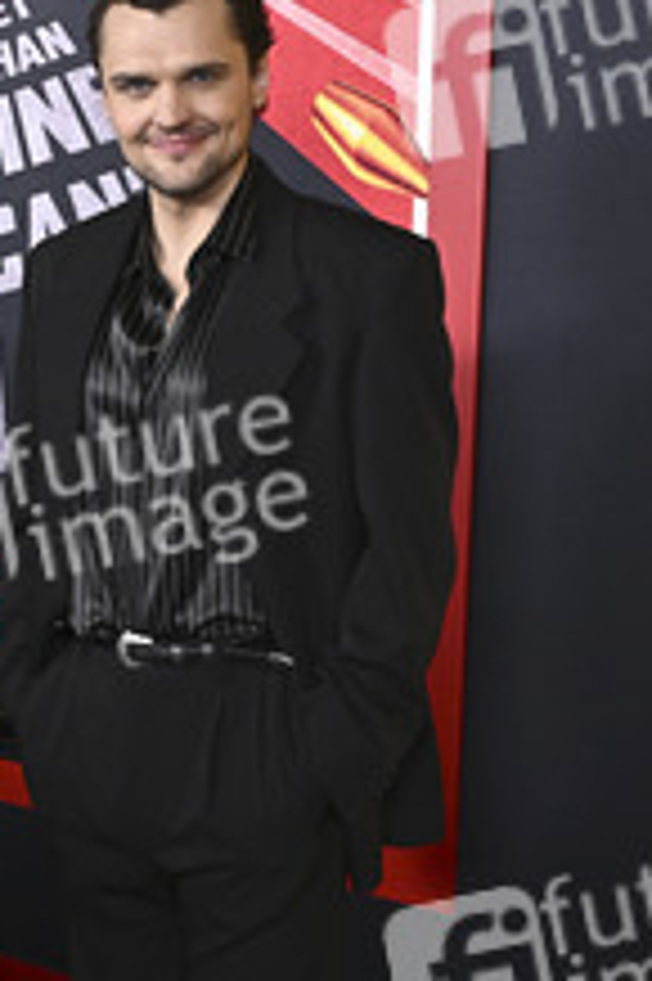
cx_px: 207
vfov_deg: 30.1
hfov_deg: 20.5
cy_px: 729
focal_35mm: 66
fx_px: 1796
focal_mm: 36
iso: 2000
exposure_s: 1/250
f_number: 6.3
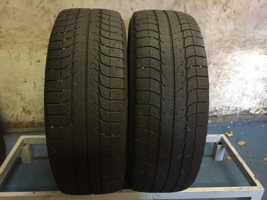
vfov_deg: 48.2
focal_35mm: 29
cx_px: 134
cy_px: 100
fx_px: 224
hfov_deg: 61.7
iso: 400
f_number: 2.2
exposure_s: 1/17
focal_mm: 4.15
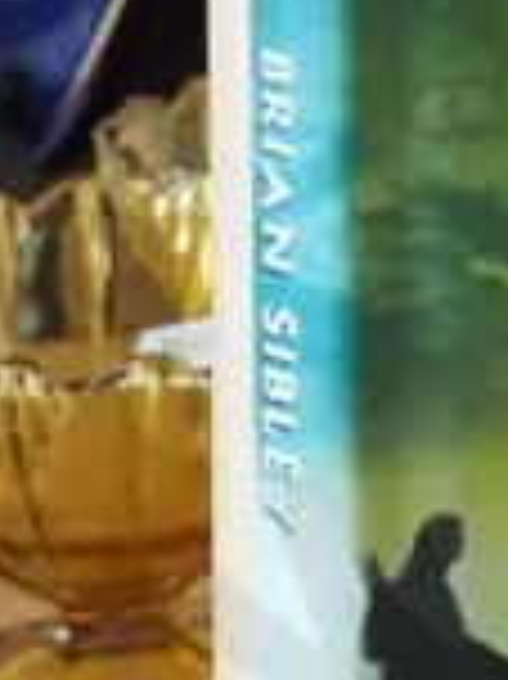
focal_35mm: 231
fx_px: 4526
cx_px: 1744
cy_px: -468
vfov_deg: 8.3
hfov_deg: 5.8
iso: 2500
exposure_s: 1/60
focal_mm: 17
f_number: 5.6
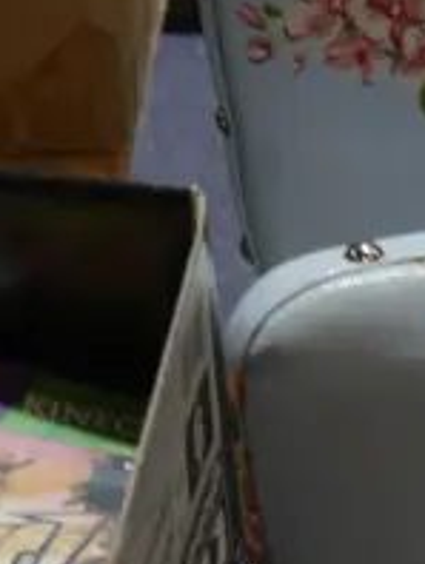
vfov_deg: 7.8
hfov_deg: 5.8
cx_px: 1001
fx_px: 4051
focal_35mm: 248
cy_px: 949
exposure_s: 1/60
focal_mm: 24
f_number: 5.6
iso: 400
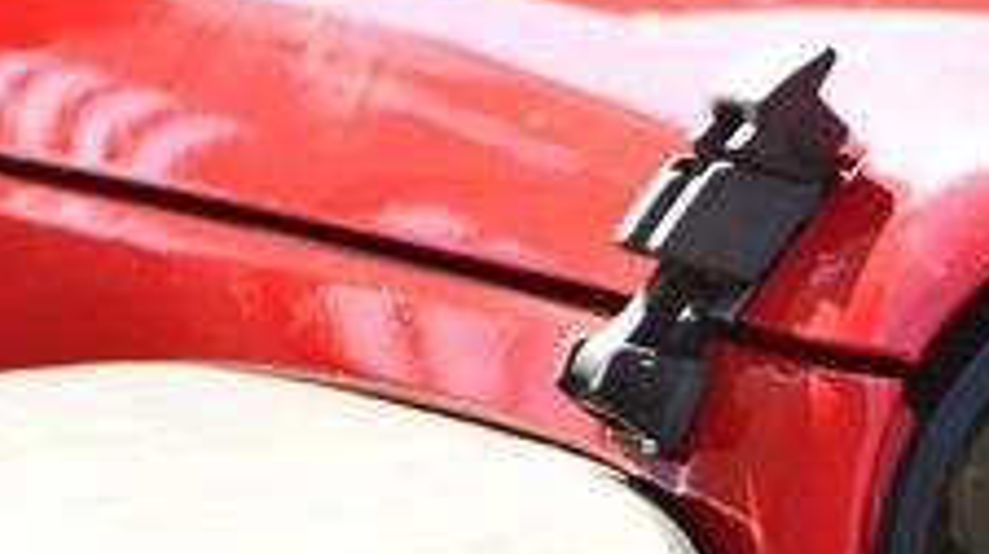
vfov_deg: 1.8
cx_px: 1363
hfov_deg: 3.2
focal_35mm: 671
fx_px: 17578
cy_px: 871
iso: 400
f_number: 5
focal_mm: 150
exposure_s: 1/500
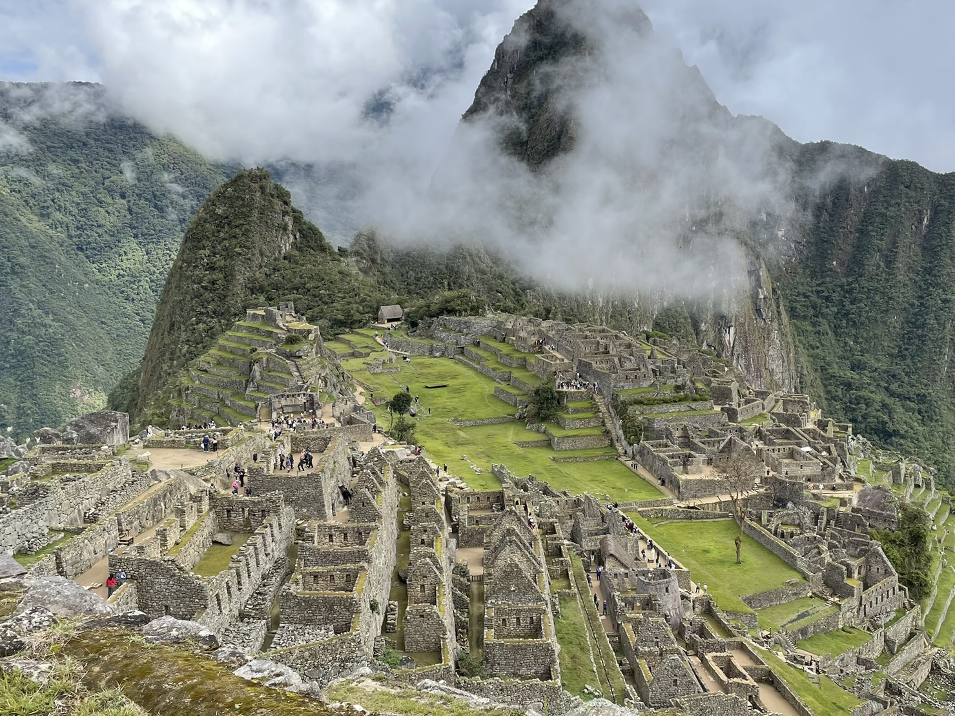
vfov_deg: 39.6
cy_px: 393
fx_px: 993
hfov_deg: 51.2
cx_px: 545
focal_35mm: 36
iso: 32
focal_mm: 4.2
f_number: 1.6
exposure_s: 1/2212
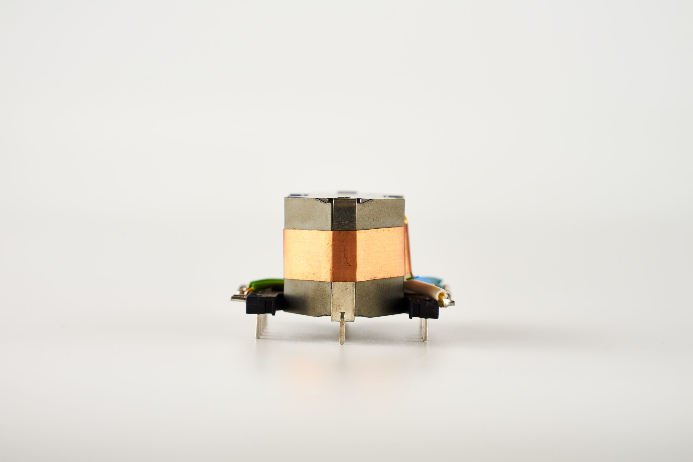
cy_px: 231
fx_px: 1444
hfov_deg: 27.0
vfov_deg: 18.2
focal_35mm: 75
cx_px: 346
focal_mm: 75
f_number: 8
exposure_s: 1/40
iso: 125
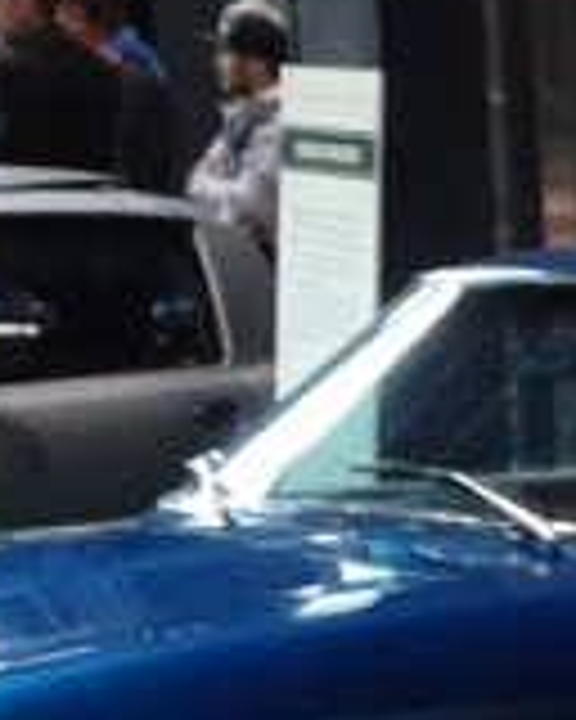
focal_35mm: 249
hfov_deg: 5.9
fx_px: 5306
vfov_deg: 7.3
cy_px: 1742
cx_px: 1562
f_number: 4
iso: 640
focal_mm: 5.79
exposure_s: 1/40
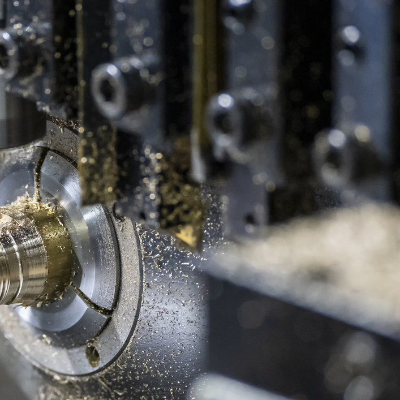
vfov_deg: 4.7
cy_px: 222
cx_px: 105
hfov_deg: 4.7
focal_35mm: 373
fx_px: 4873
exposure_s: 1/160
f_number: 5.6
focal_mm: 165
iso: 4000
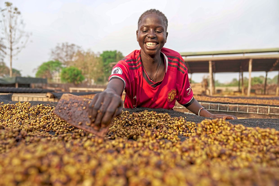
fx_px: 232
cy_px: 93
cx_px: 140
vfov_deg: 43.6
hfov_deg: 61.9
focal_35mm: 30
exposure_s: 1/800
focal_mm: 30
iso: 250
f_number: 2.8
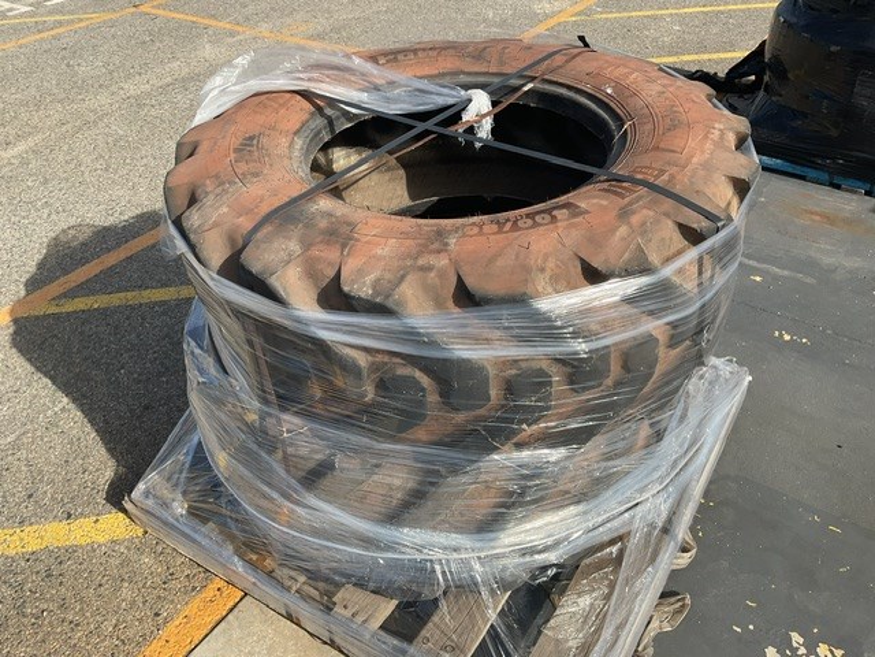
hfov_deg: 61.7
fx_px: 733
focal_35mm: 29
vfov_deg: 48.2
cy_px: 328
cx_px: 438
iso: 16
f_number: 1.8
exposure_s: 1/1786
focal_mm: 3
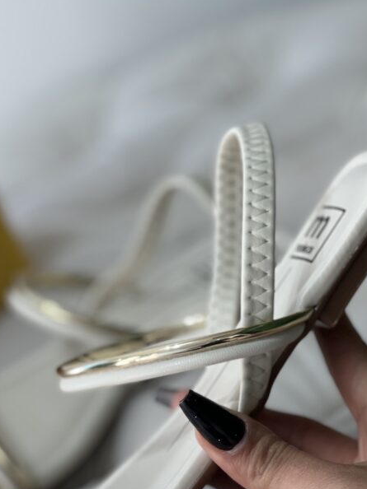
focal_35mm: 121
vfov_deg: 16.2
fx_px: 1712
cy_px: 354
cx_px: 162
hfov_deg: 12.2
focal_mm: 9
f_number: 2.8
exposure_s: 1/120
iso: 125
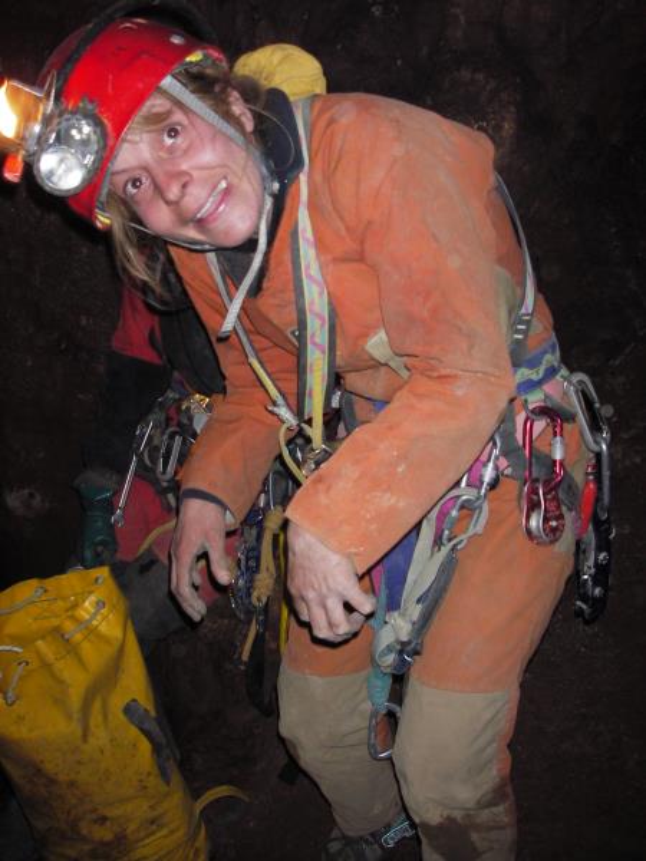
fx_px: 946
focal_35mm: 38
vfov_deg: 49.0
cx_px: 323
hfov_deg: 37.7
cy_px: 430
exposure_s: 1/30
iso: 100
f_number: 3.3
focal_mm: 6.3
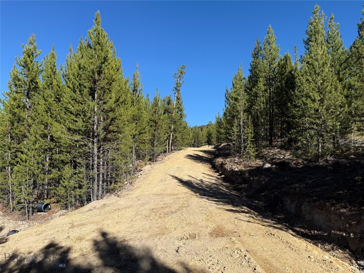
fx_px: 252
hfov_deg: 71.6
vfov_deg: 56.8
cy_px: 136
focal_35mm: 24
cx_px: 182
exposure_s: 1/4405
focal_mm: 6.76
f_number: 1.78
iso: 80
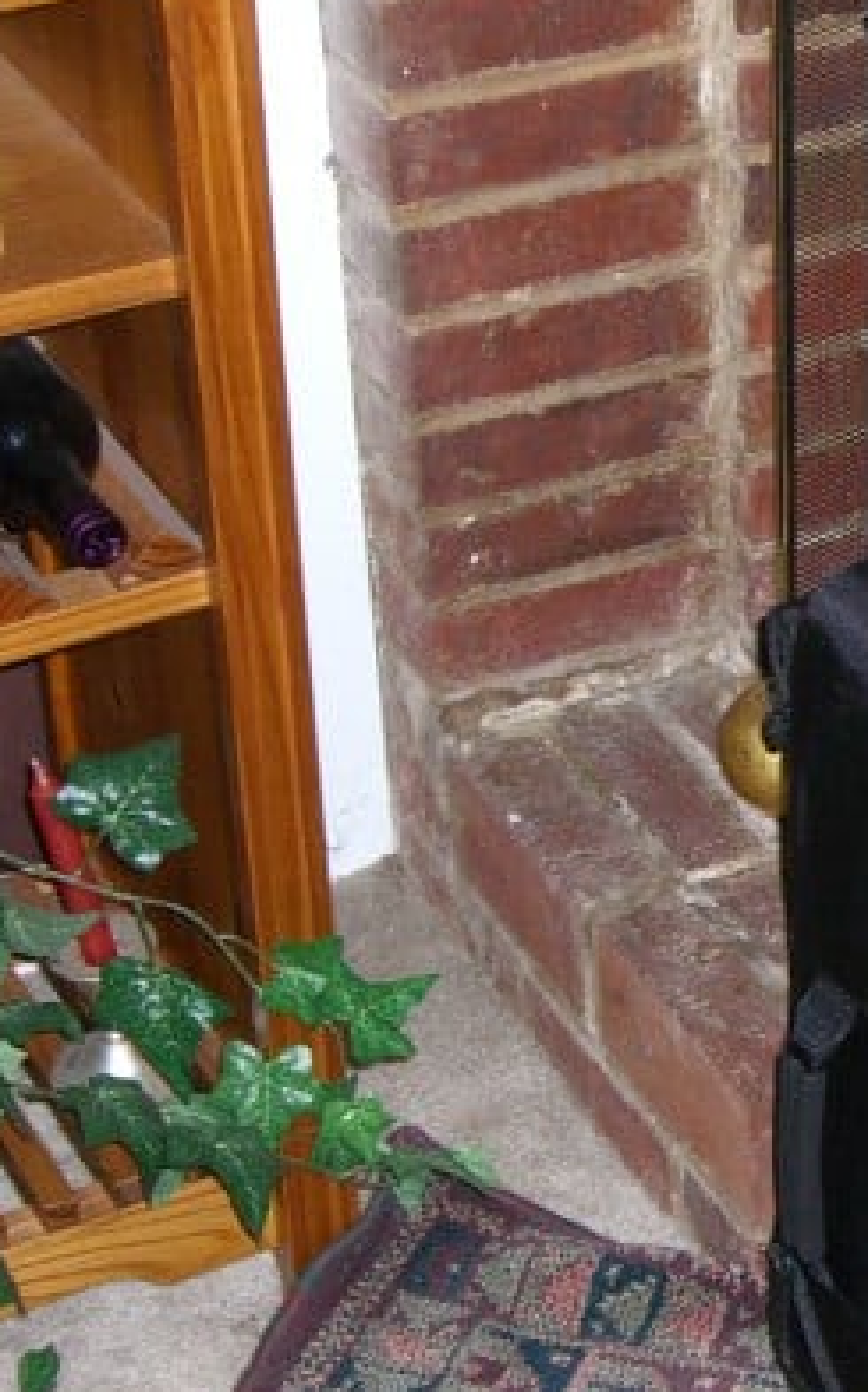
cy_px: 705
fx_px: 3602
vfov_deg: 21.9
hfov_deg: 13.3
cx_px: 1105
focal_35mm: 95
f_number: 3.3
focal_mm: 9
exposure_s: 1/60
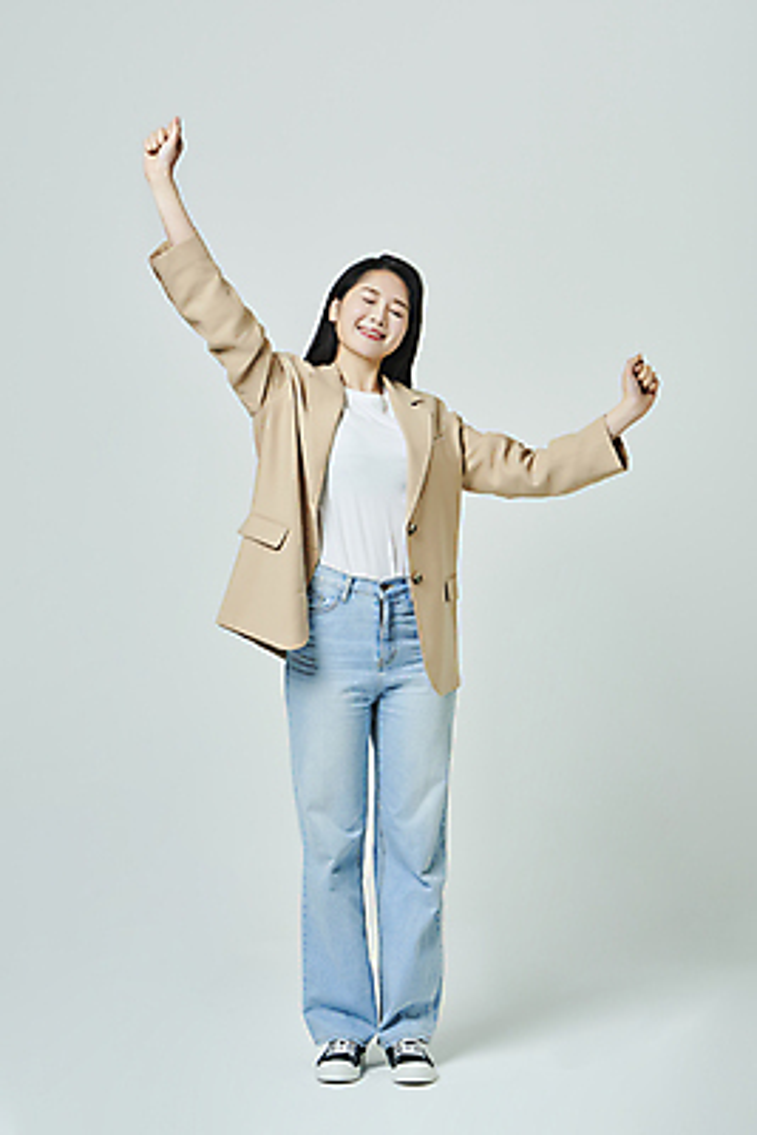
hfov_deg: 19.5
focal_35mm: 70
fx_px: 2206
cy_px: 568
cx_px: 378
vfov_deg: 28.8
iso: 100
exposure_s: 1/125
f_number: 11
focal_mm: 70
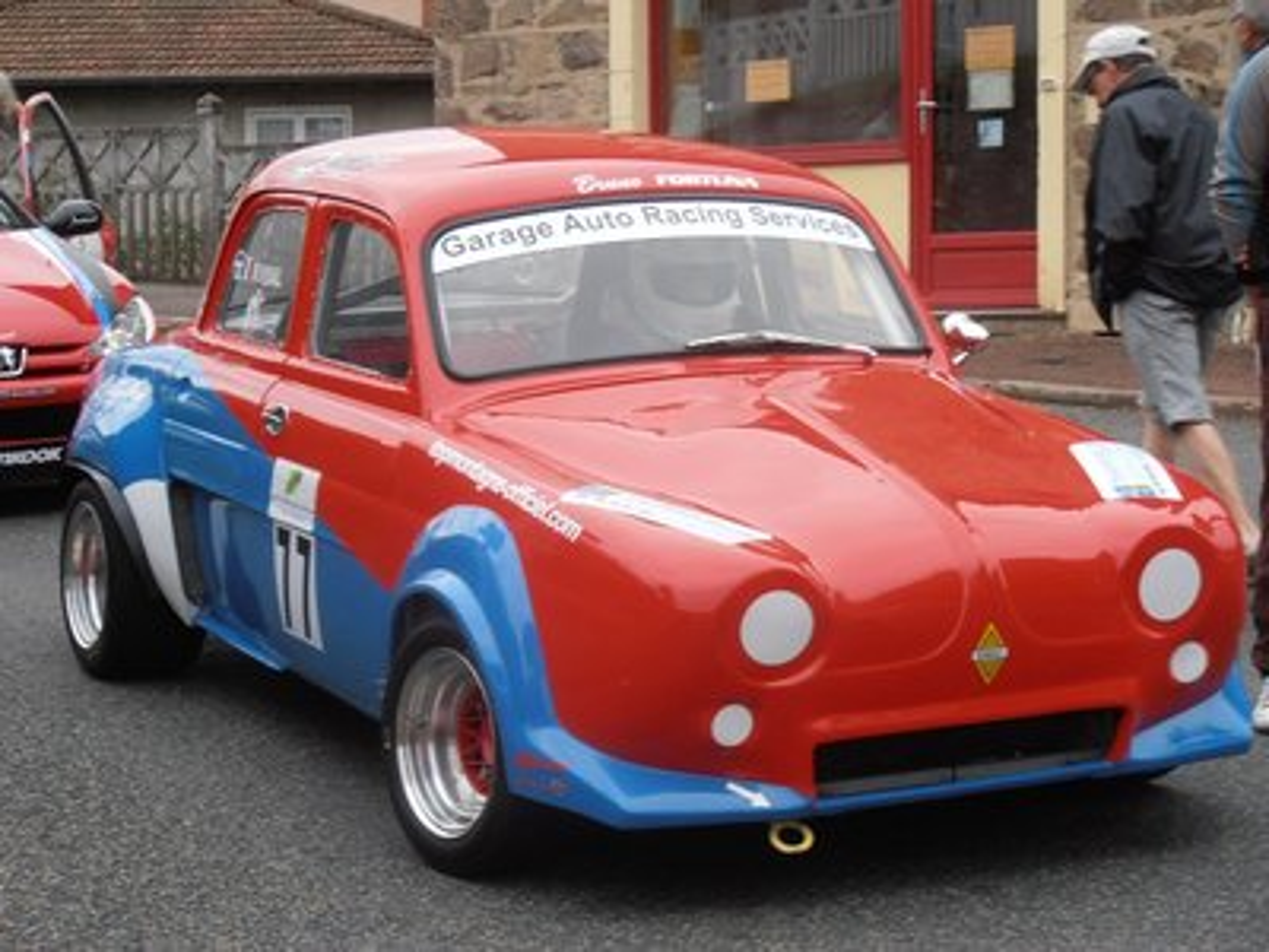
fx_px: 4069
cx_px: 634
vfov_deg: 13.3
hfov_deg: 17.7
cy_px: 476
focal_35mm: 111
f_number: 5.5
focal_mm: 19.64
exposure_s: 1/80
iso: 125
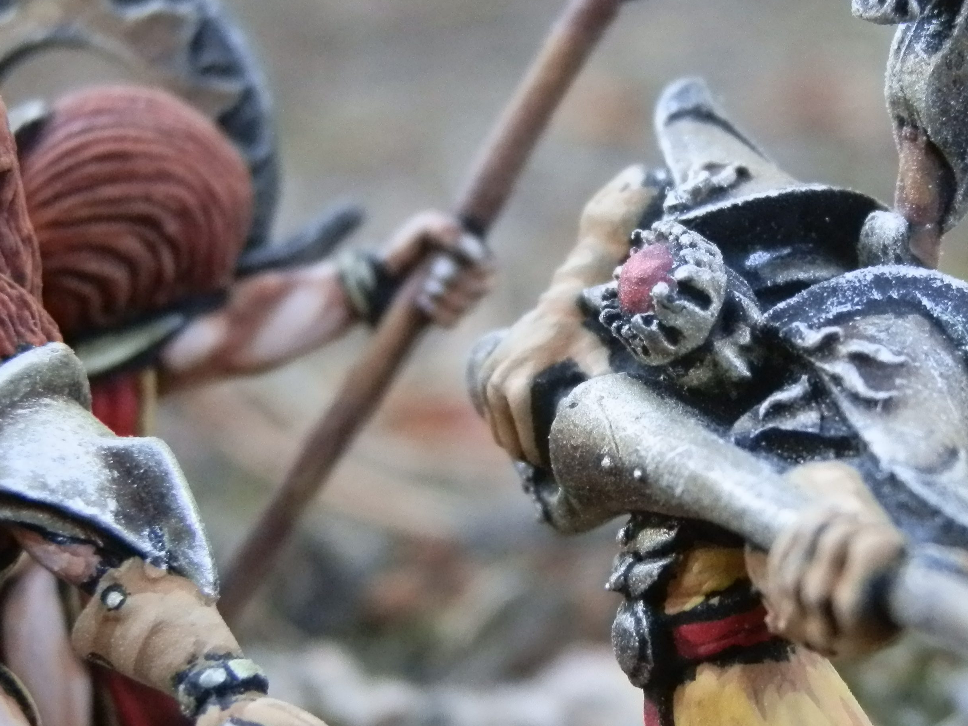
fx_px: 3020
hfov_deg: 18.2
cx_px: 651
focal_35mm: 108
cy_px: 378
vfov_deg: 13.7
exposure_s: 1/125
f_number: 3.7
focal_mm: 10.99
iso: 400
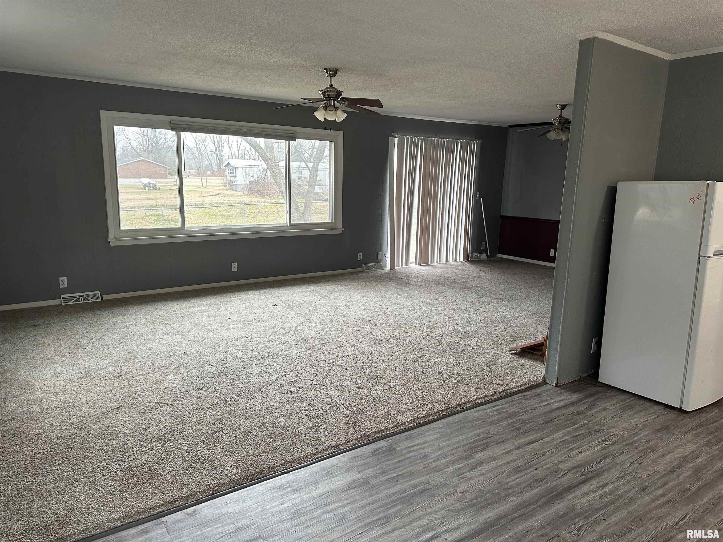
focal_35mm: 24
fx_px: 501
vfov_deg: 56.8
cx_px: 362
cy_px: 271
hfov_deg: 71.6
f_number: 1.78
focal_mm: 6.86
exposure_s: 1/60
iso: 250
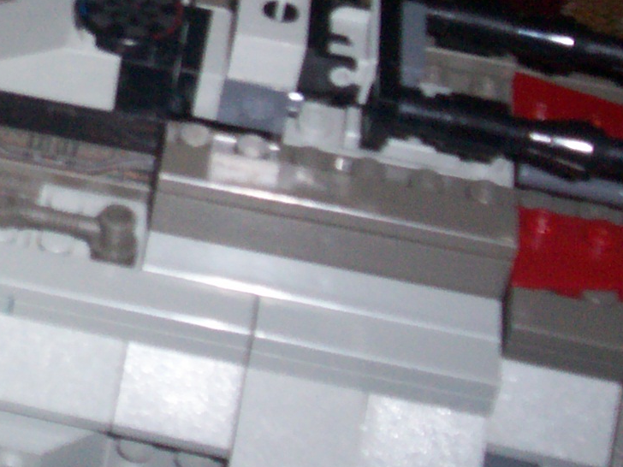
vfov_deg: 12.8
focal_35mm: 114
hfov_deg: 16.0
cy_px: -35
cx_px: -264
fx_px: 2052
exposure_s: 1/181
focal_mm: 5.9
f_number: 4.5
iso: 140
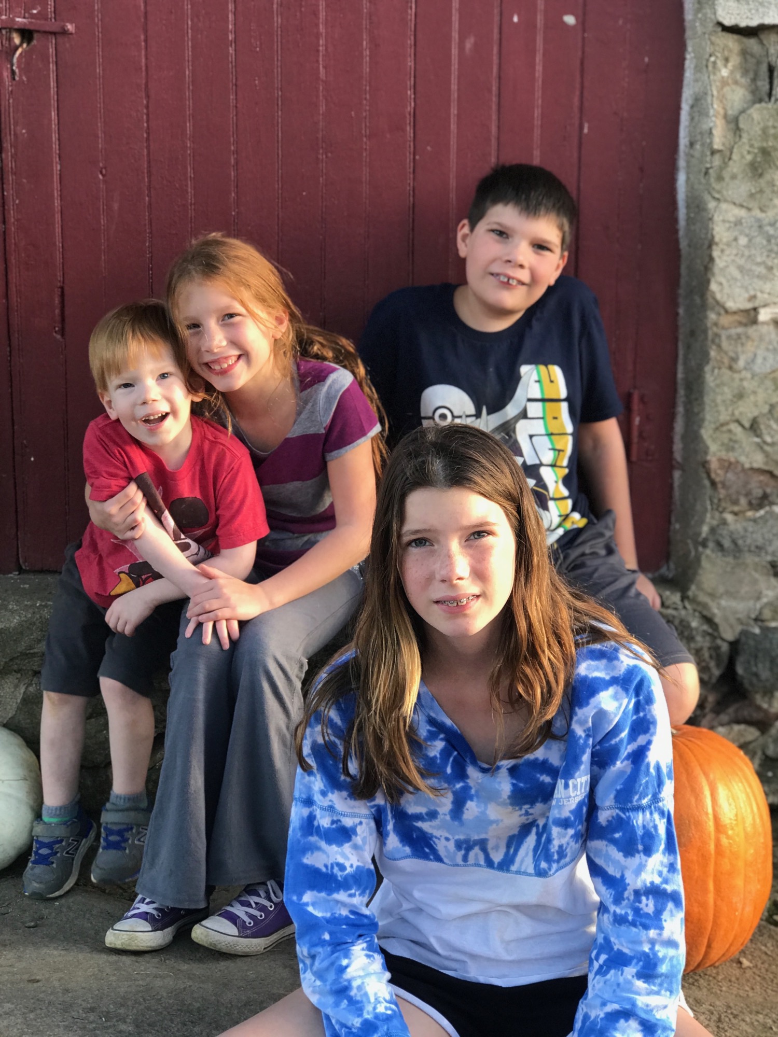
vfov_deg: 33.8
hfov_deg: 25.7
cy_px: 518
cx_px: 389
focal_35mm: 57
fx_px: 1708
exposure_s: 1/120
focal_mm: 6.6
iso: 64
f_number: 2.8
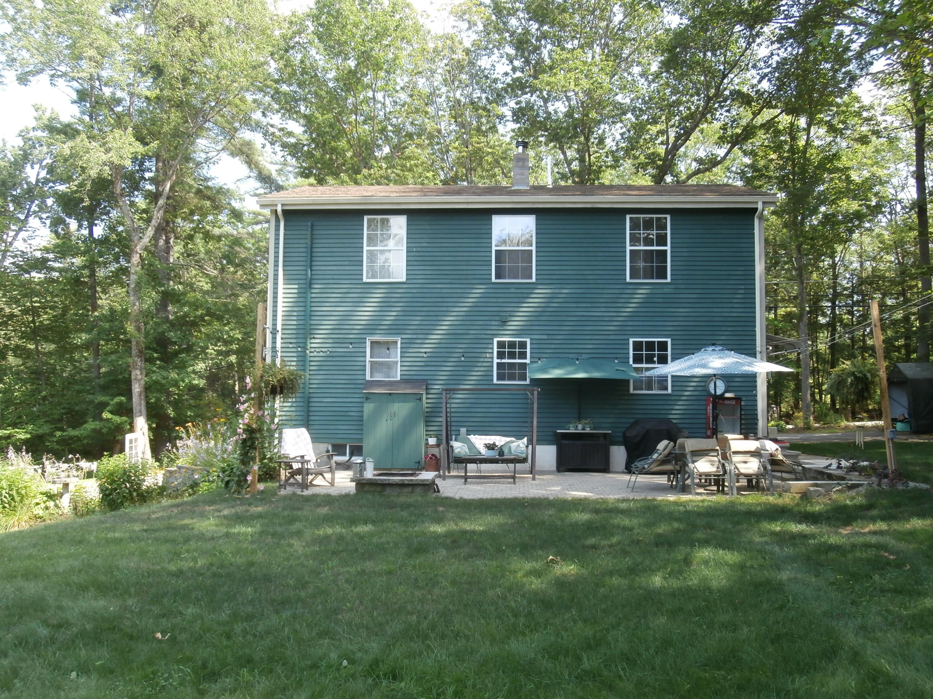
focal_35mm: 30
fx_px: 809
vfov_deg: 46.8
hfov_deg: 60.0
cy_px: 350
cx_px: 466
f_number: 3.5
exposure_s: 1/125
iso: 100
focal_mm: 5.36
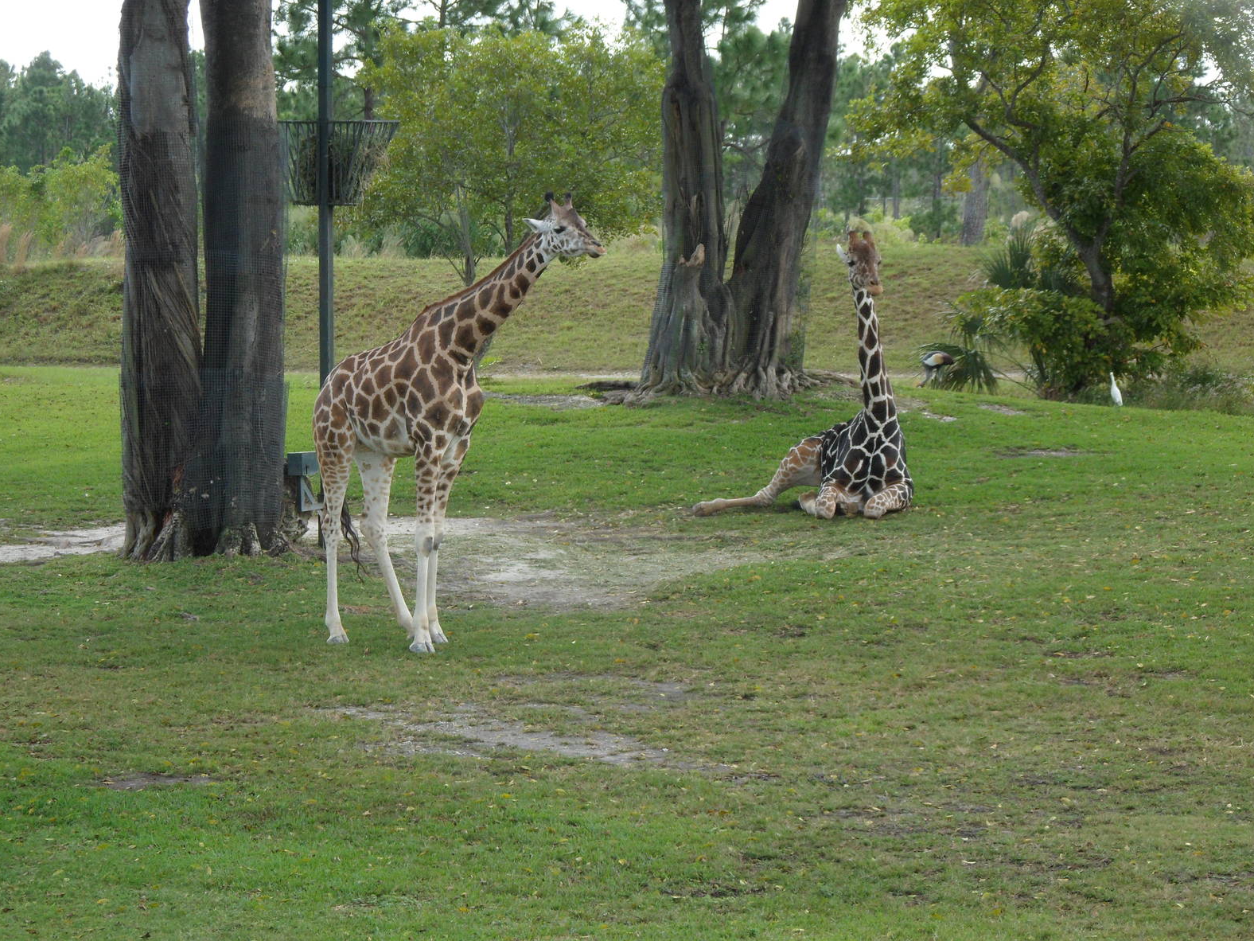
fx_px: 4782
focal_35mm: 132
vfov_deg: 11.2
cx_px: 620
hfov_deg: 14.9
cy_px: 464
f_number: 5.4
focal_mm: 22.5
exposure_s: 1/125
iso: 80
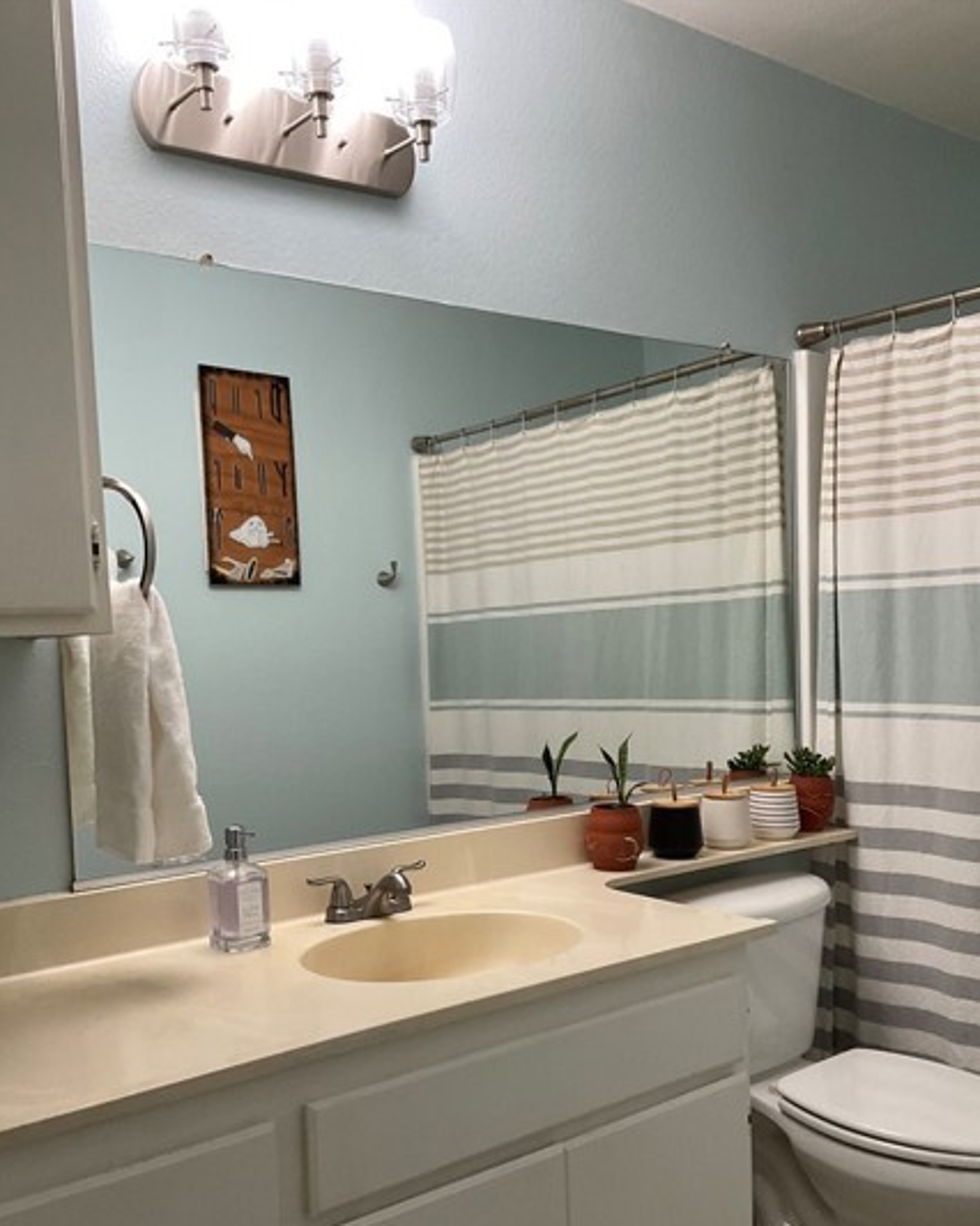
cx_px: 474
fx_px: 1233
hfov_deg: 43.3
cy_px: 731
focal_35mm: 34
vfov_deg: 52.5
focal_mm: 3
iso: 100
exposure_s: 1/60
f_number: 1.8
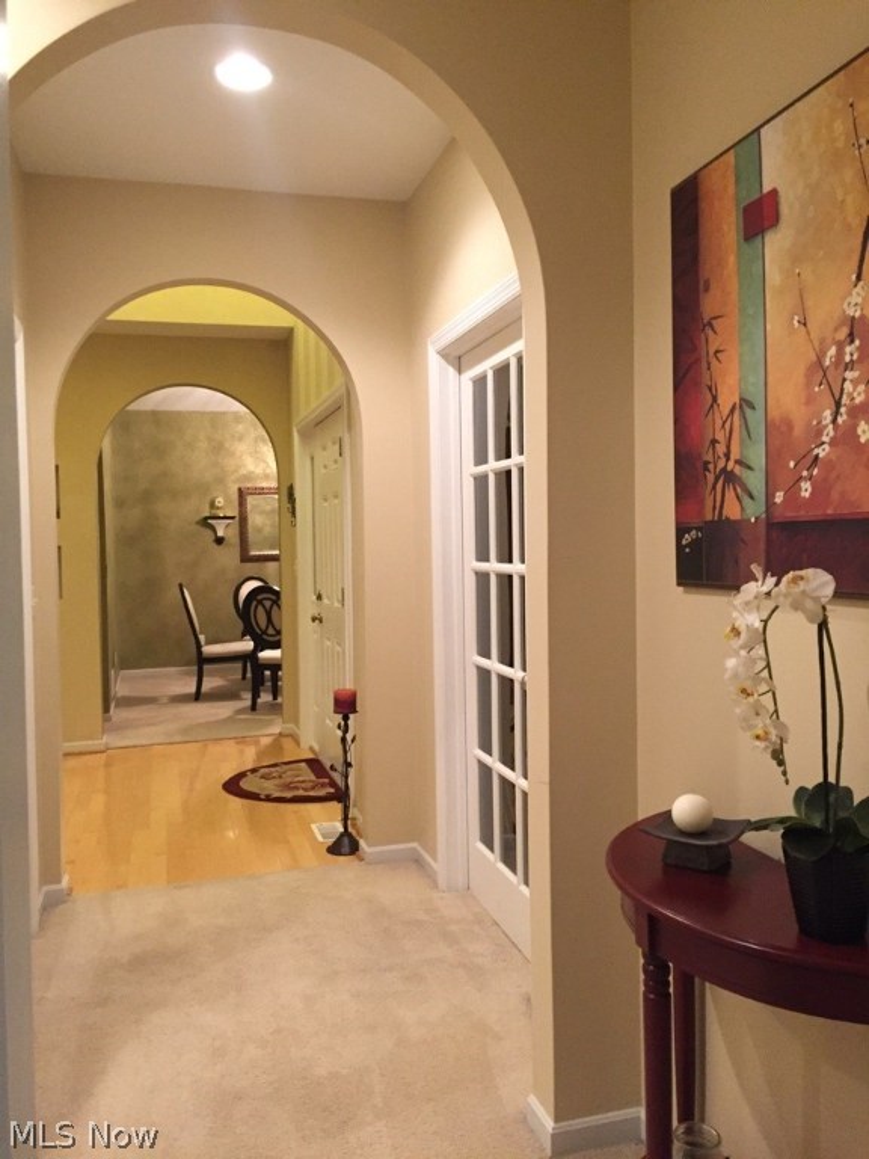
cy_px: 580
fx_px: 971
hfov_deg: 48.2
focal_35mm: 29
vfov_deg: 61.7
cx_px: 434
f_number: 2.2
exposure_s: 1/30
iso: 250
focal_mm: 4.15
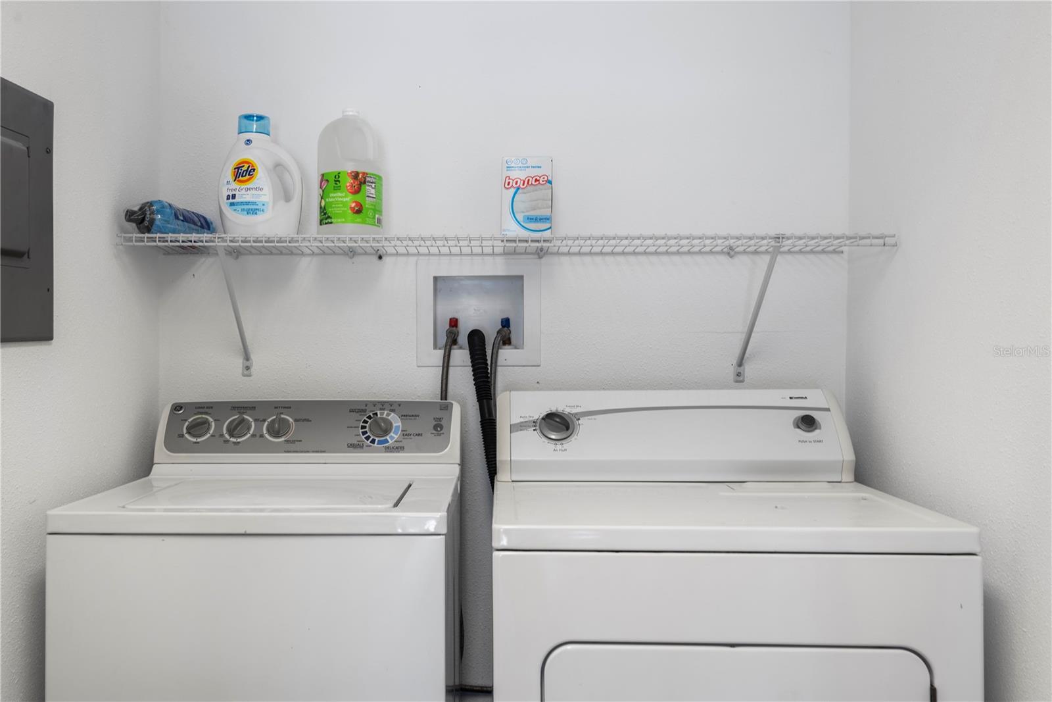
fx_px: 906
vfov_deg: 42.3
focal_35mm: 31
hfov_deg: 60.3
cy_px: 351
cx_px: 526
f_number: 7.1
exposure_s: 1/4
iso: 125
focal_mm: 31
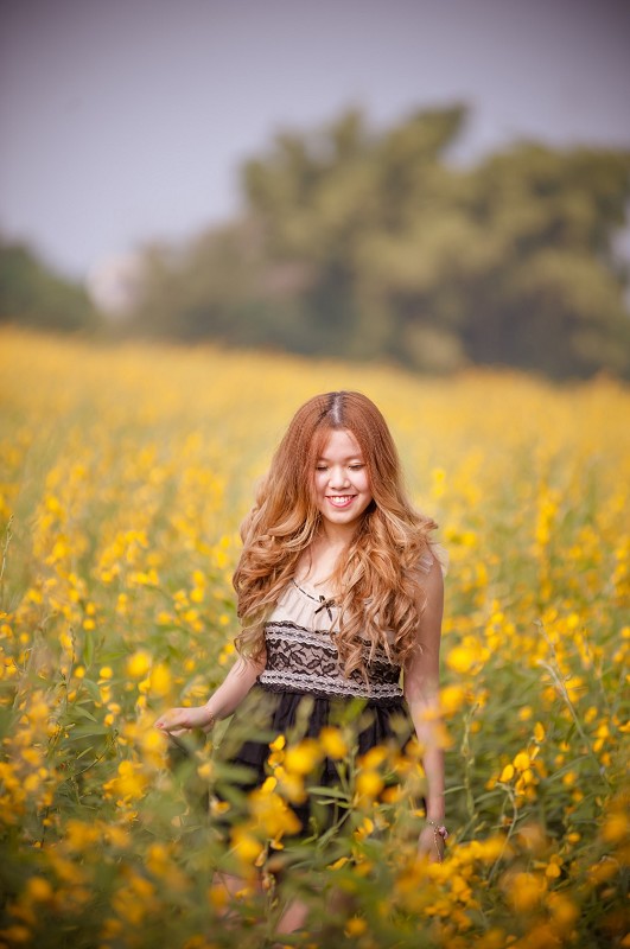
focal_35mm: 200
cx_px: 315
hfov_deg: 6.8
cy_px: 474
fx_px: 5266
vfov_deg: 10.3
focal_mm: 200
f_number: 2.8
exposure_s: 1/2000
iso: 200
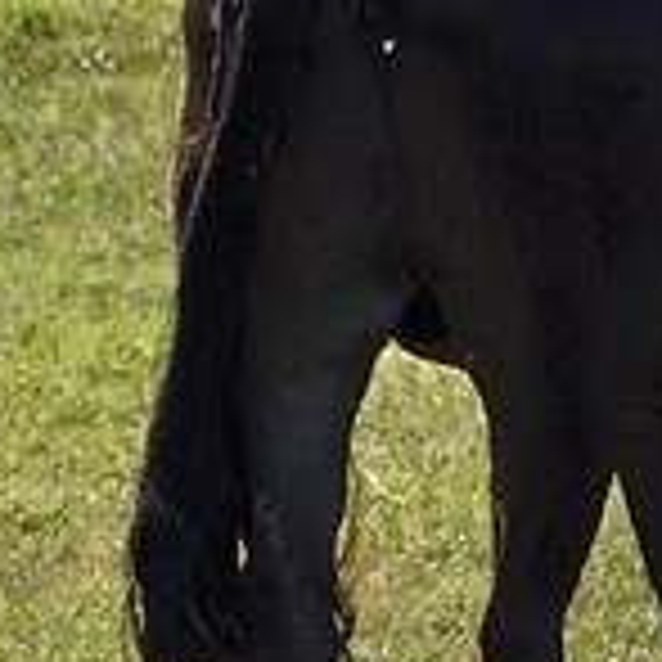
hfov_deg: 1.4
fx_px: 26094
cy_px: -338
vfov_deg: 1.5
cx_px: 3211
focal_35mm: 1206
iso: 400
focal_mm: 130
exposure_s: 1/800
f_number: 9
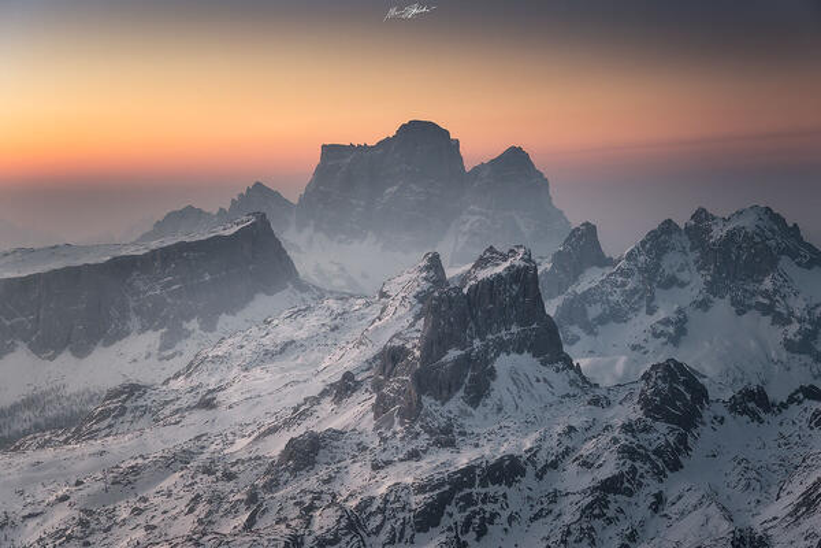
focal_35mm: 105
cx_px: 410
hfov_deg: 19.5
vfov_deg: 13.0
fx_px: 2394
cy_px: 274
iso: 100
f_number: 10
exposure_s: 1/1.67
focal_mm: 70
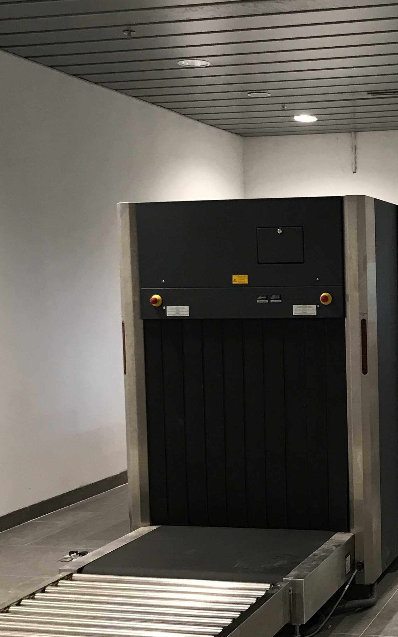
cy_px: 365
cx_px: 395
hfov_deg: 20.9
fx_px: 1041
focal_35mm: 60
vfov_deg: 33.9
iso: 40
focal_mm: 3.99
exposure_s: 1/17
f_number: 1.8
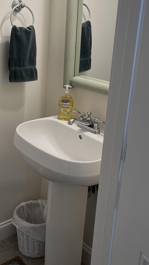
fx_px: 330
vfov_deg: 43.3
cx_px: 15
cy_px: 98
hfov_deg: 24.7
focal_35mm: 47
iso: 64
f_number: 1.6
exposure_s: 1/120
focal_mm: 5.1
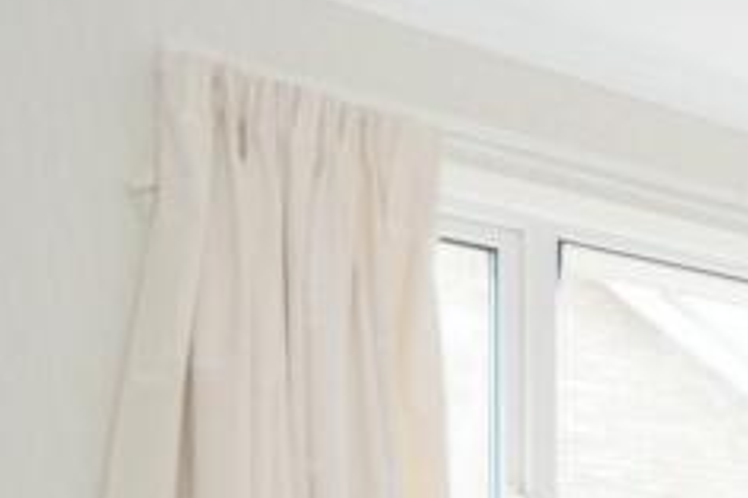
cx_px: 1493
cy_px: 623
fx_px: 1350
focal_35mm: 65
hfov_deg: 19.0
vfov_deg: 19.5
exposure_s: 1/80
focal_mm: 10
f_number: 6.3
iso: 500
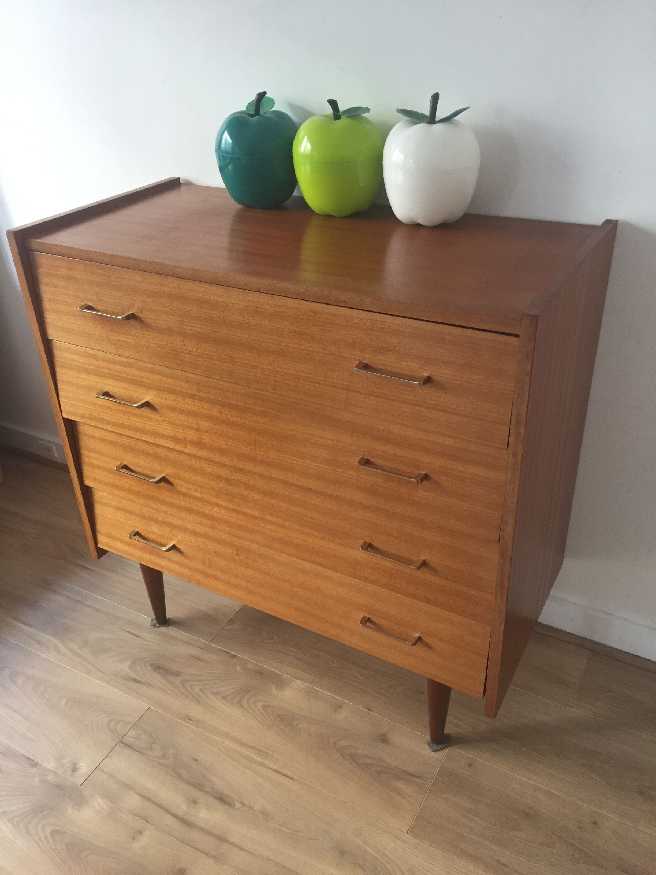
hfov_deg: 48.2
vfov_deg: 61.7
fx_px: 733
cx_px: 328
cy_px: 438
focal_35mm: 29
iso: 160
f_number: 2.2
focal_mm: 4.15
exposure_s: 1/33
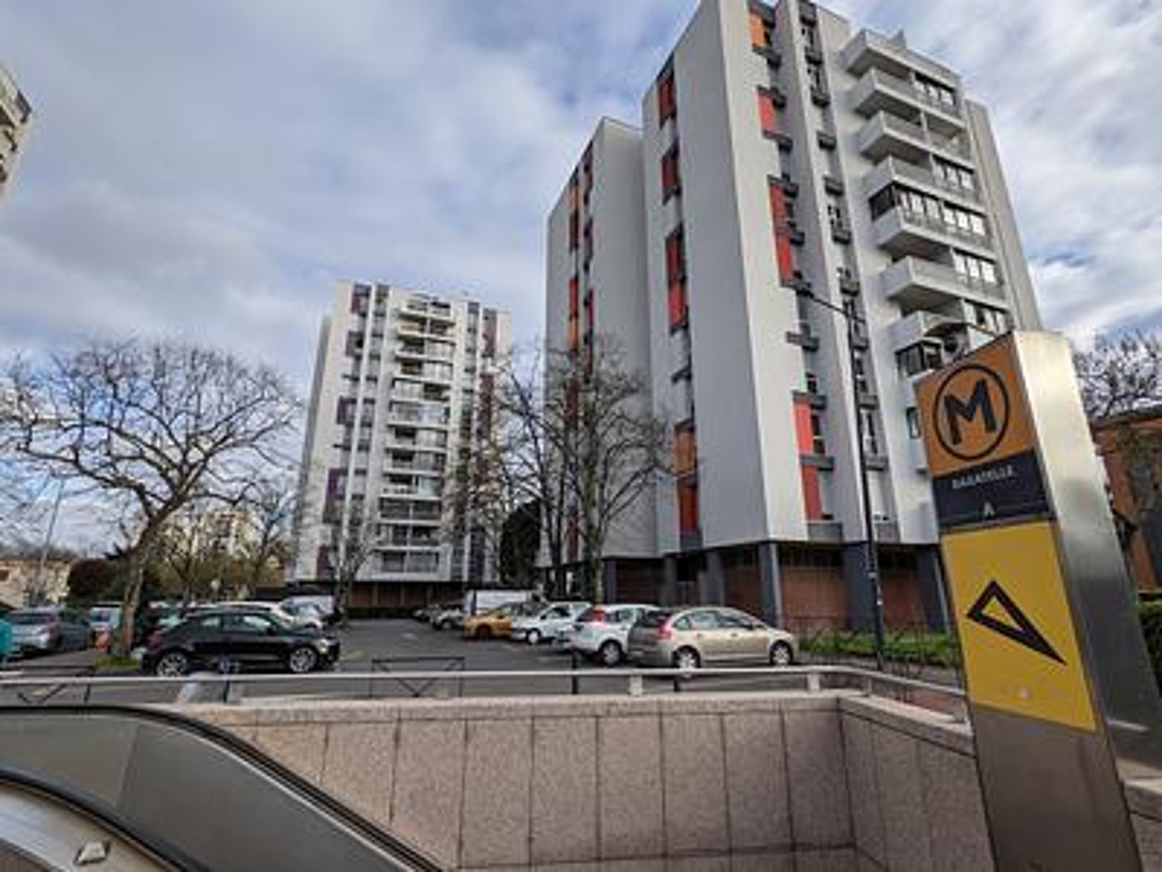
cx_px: 581
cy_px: 436
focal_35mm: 16
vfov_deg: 78.1
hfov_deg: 94.5
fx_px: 537
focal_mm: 2.22
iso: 37
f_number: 2.2
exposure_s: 1/826
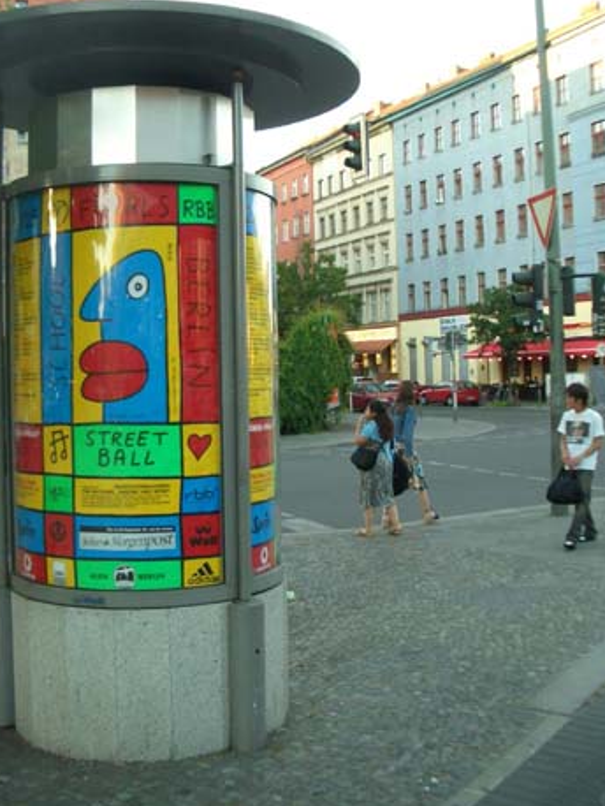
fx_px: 978
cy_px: 355
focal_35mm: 42
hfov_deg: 34.4
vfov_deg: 44.7
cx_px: 279
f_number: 2.6
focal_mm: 5.8
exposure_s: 1/125
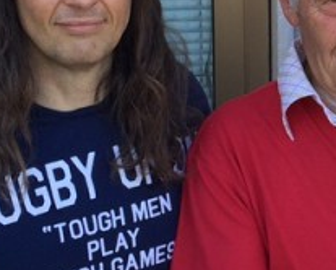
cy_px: 16
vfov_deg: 11.0
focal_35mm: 140
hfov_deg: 13.3
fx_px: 1394
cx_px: 420
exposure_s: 1/278
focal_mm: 4.15
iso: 32
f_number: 2.2
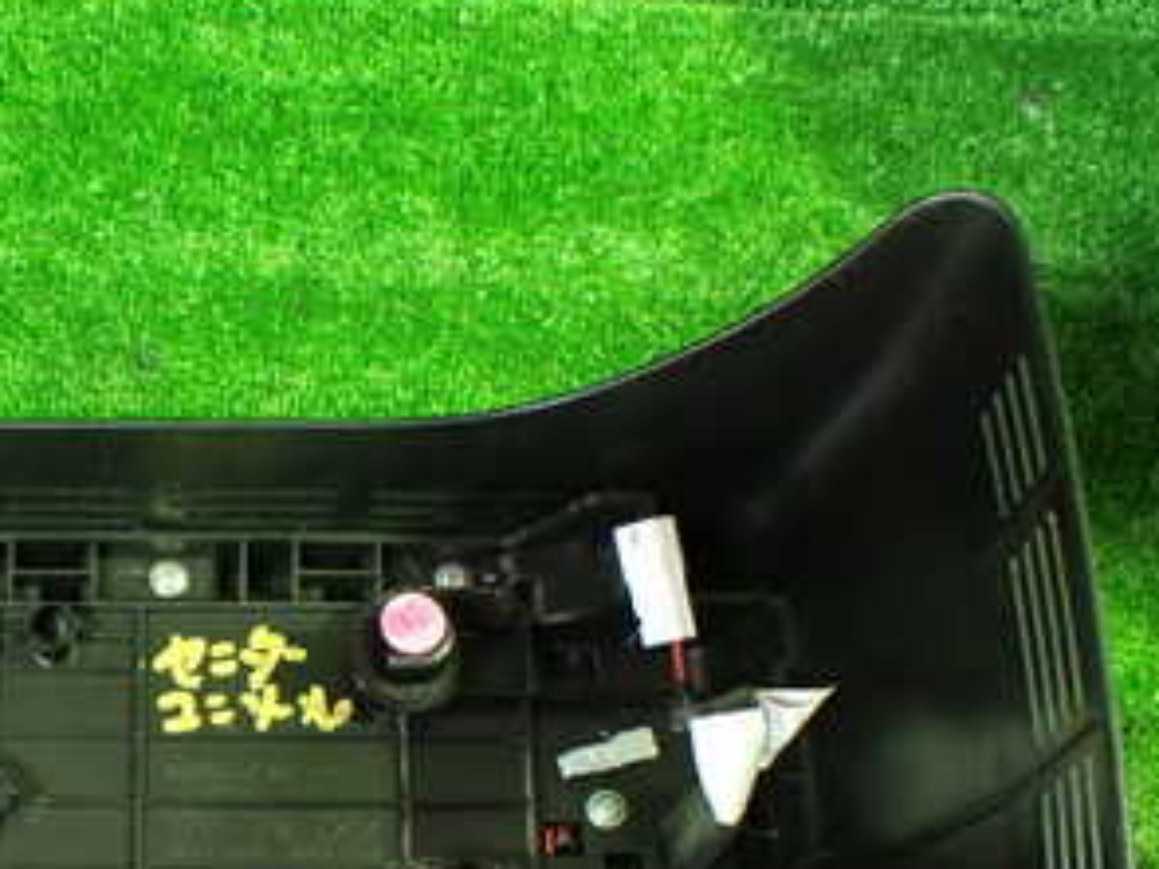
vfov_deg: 23.4
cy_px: 767
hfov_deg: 30.2
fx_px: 2042
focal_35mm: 61
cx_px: 102
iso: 1000
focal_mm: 5.4
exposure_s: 1/30
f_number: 2.3
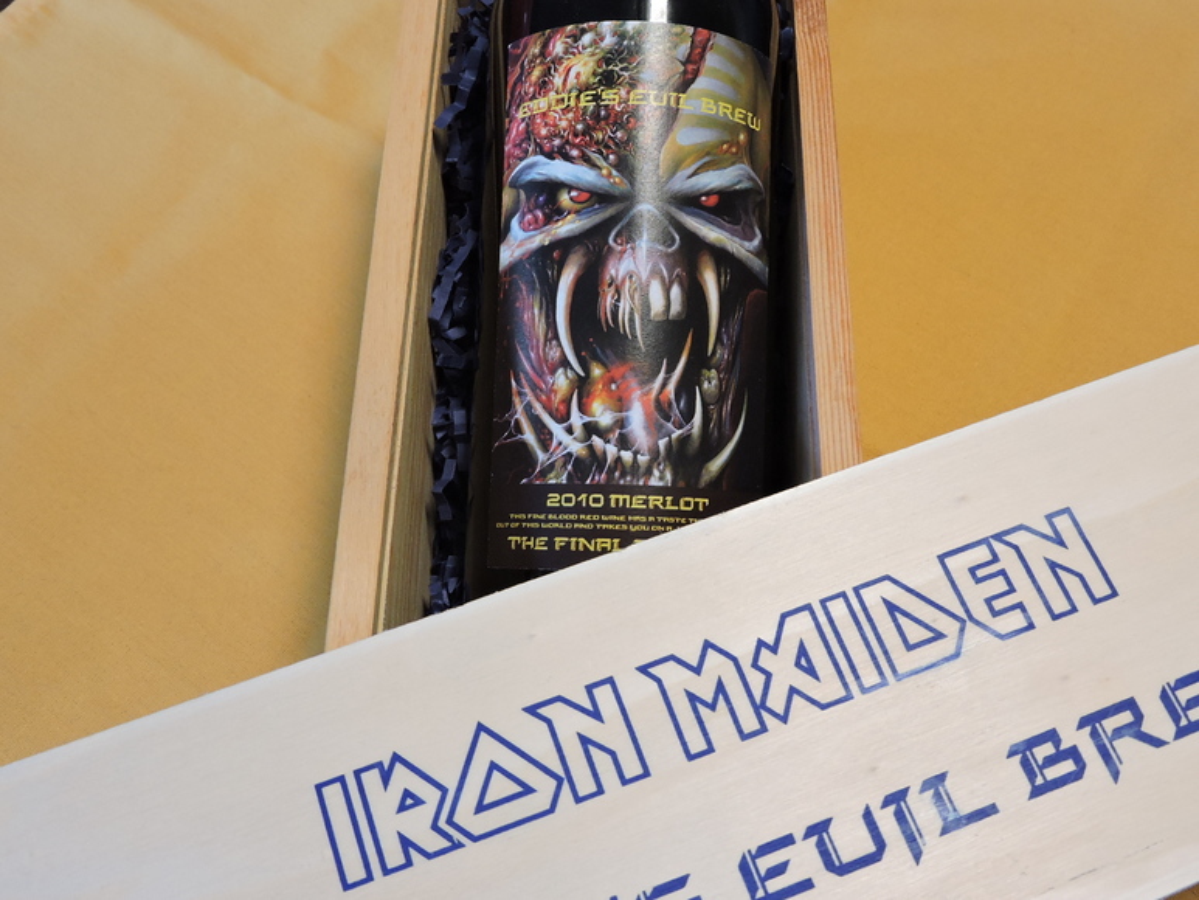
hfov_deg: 52.6
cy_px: 450
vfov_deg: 40.7
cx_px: 600
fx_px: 1212
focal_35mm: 35
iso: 320
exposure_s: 1/30
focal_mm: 6.3
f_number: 3.8
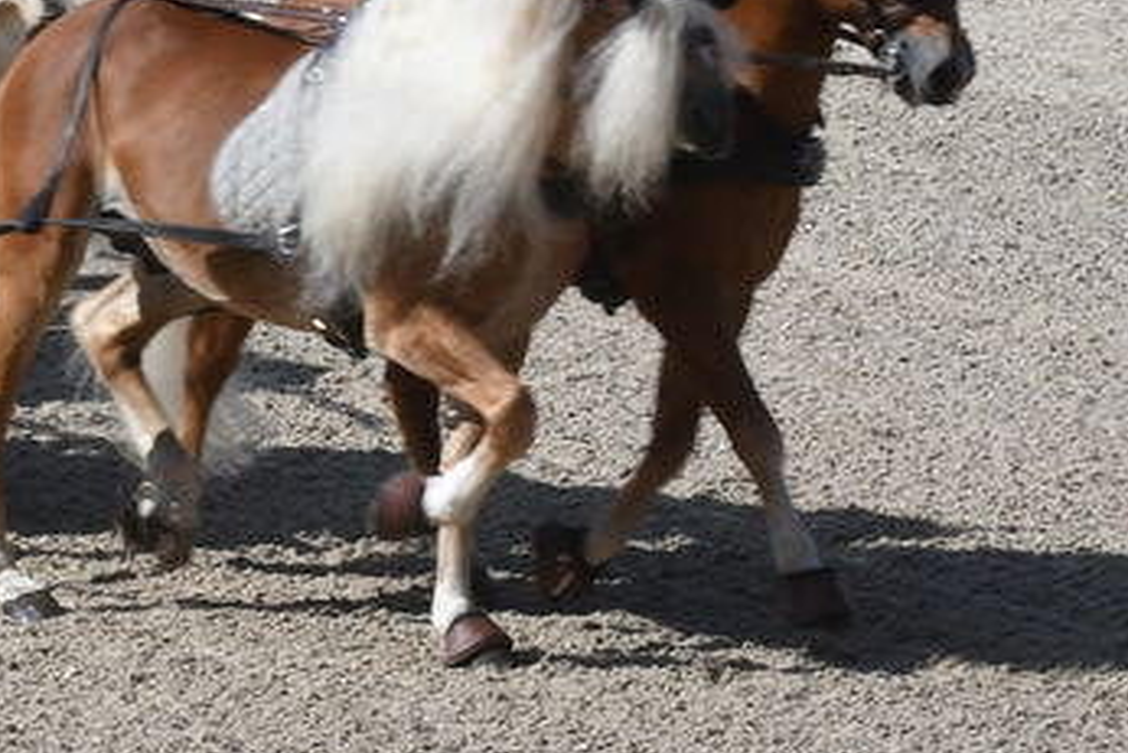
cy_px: -199
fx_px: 14011
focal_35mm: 447
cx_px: -355
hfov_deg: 4.6
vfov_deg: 3.1
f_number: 22
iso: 500
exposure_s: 1/320
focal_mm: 86
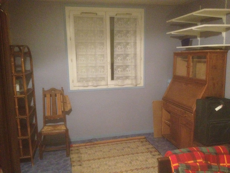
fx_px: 233
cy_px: 86
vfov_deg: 40.7
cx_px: 115
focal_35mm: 35
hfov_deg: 52.6
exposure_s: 1/15
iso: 800
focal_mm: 4.28
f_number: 2.4
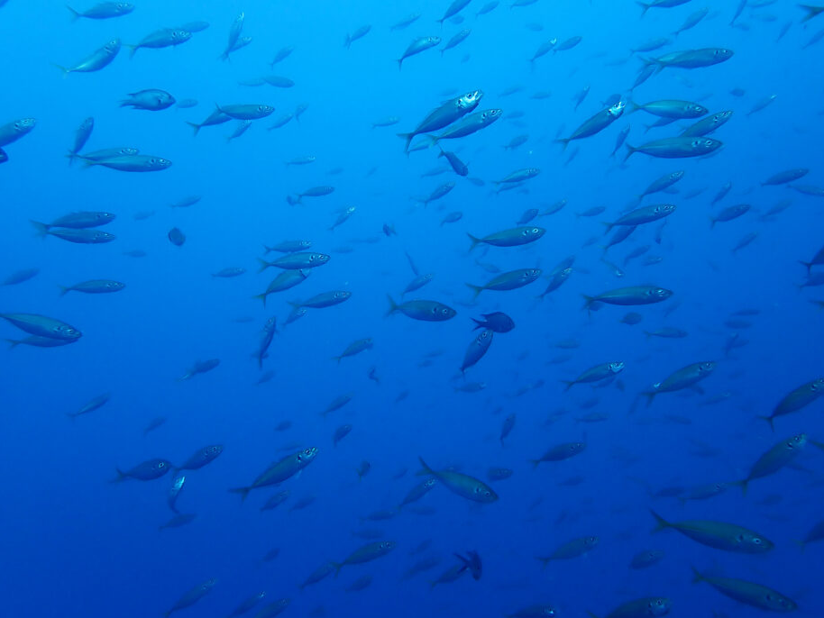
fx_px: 667
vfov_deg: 49.8
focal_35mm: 28
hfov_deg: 63.3
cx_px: 446
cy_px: 310
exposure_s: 1/125
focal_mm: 4.5
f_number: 2.8
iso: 100
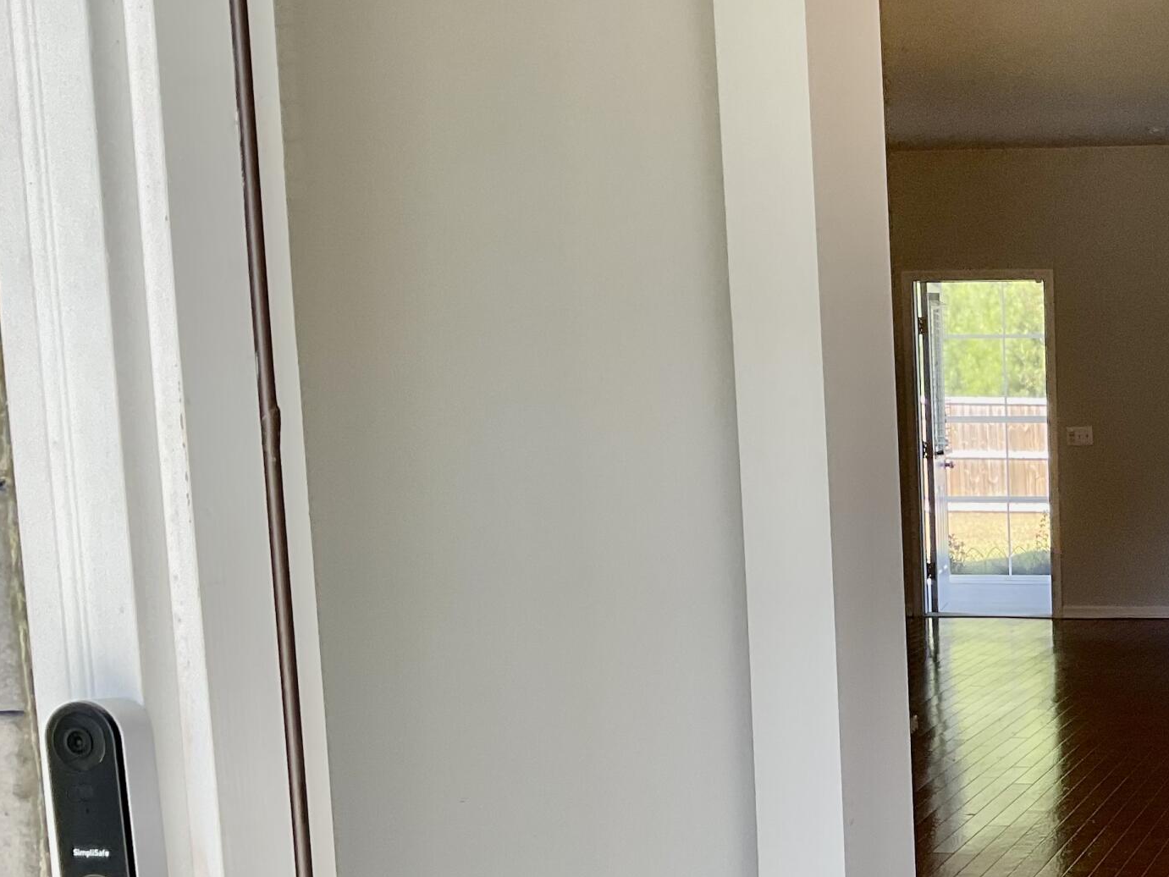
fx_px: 2128
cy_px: 734
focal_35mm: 63
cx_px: 1226
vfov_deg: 22.9
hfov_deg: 28.4
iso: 32
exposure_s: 1/120
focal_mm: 3
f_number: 1.8
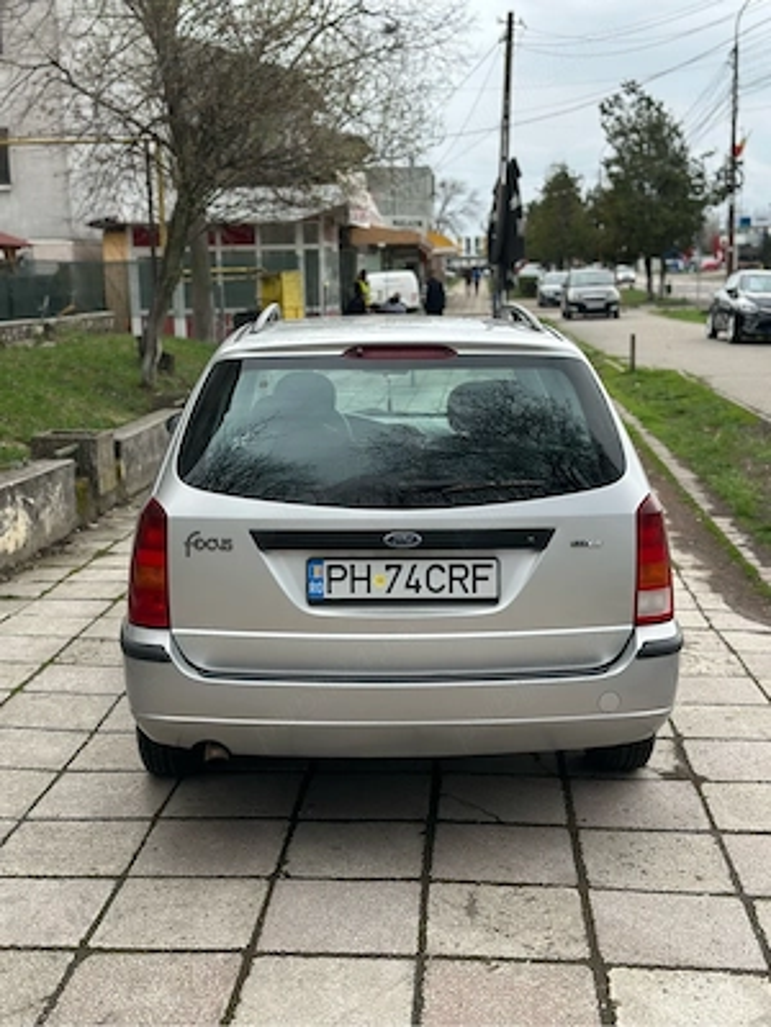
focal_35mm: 48
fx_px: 1425
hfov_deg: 30.3
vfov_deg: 39.7
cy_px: 514
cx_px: 386
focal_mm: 6.86
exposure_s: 1/699
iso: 80
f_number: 1.78
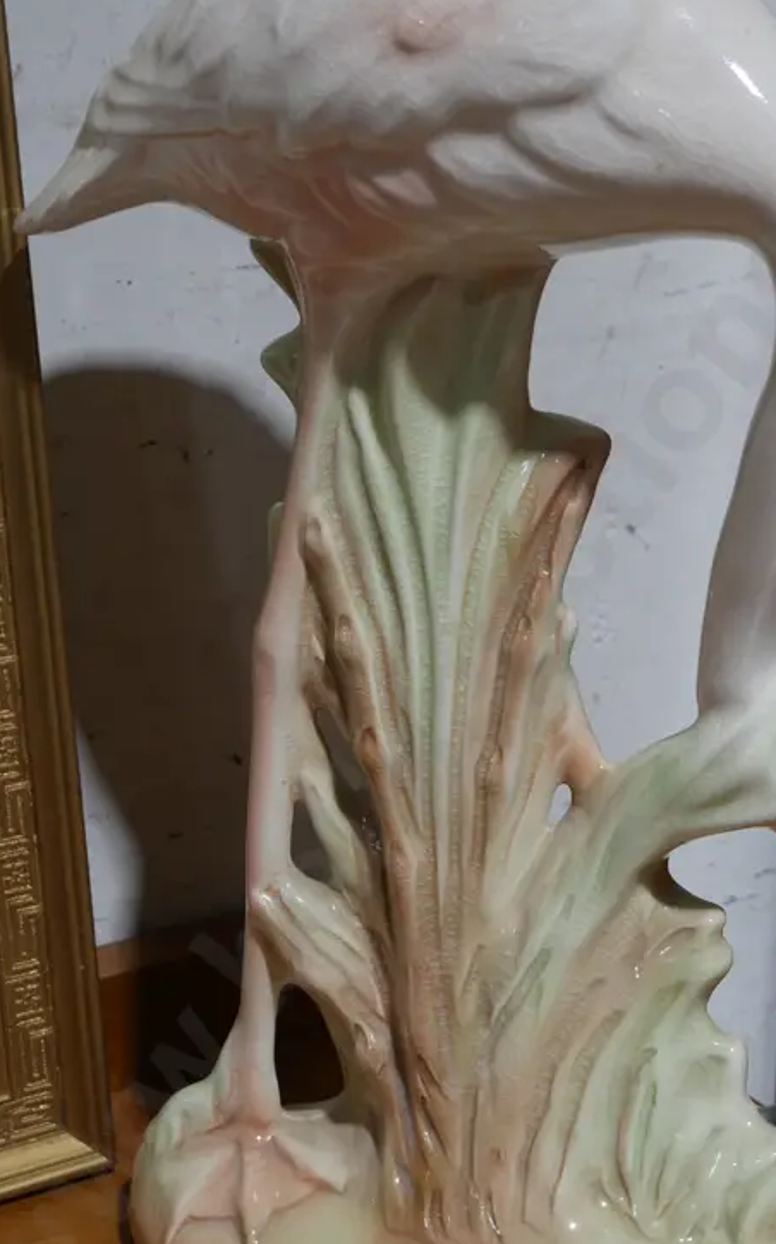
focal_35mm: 78
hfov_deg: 16.7
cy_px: 613
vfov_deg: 26.5
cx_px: 528
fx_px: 2641
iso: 320
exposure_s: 1/60
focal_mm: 26
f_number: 5.3
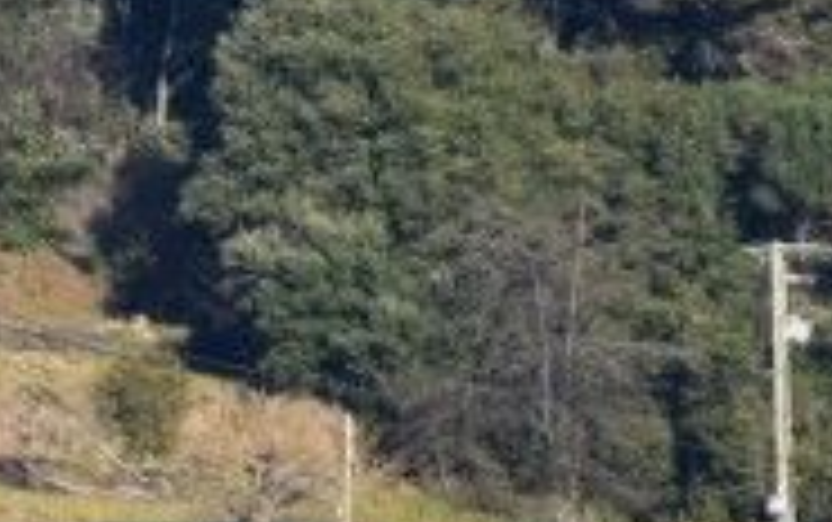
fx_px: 40534
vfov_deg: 0.7
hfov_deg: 1.2
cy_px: 158
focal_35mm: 1786
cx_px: -594
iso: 400
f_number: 11
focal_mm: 300
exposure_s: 1/400
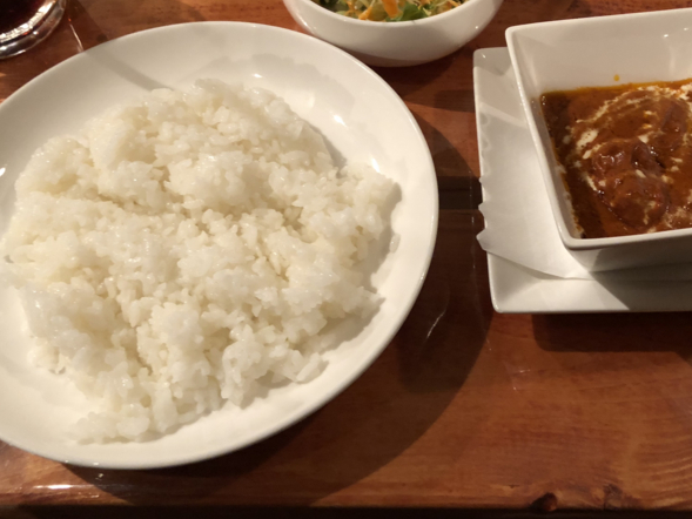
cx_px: 385
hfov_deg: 48.9
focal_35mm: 38
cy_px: 191
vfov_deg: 37.5
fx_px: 760
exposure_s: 1/4
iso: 100
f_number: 1.8
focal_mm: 3.99
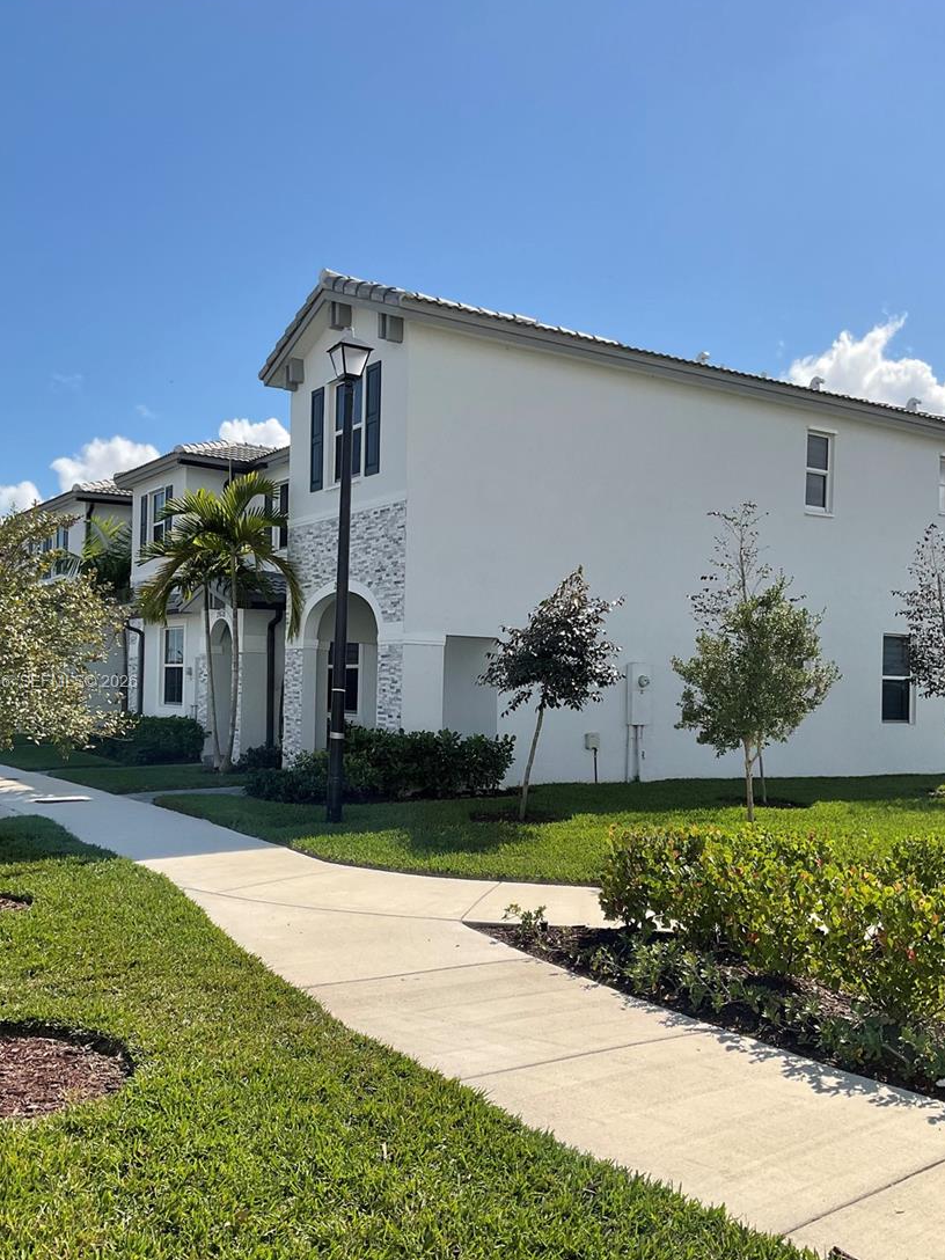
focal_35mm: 32
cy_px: 683
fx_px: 1165
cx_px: 445
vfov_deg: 56.7
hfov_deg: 44.1
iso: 16
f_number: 1.8
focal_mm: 3
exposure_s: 1/2801
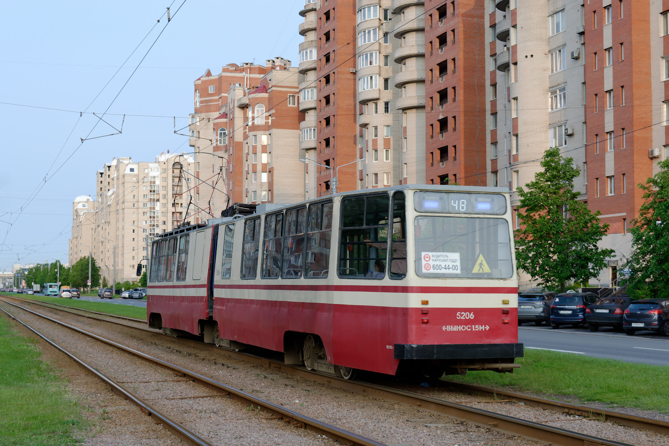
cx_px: 334
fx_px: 976
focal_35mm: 52
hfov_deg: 37.9
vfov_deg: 25.8
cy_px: 223
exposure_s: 1/250
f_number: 8
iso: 400
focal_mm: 35
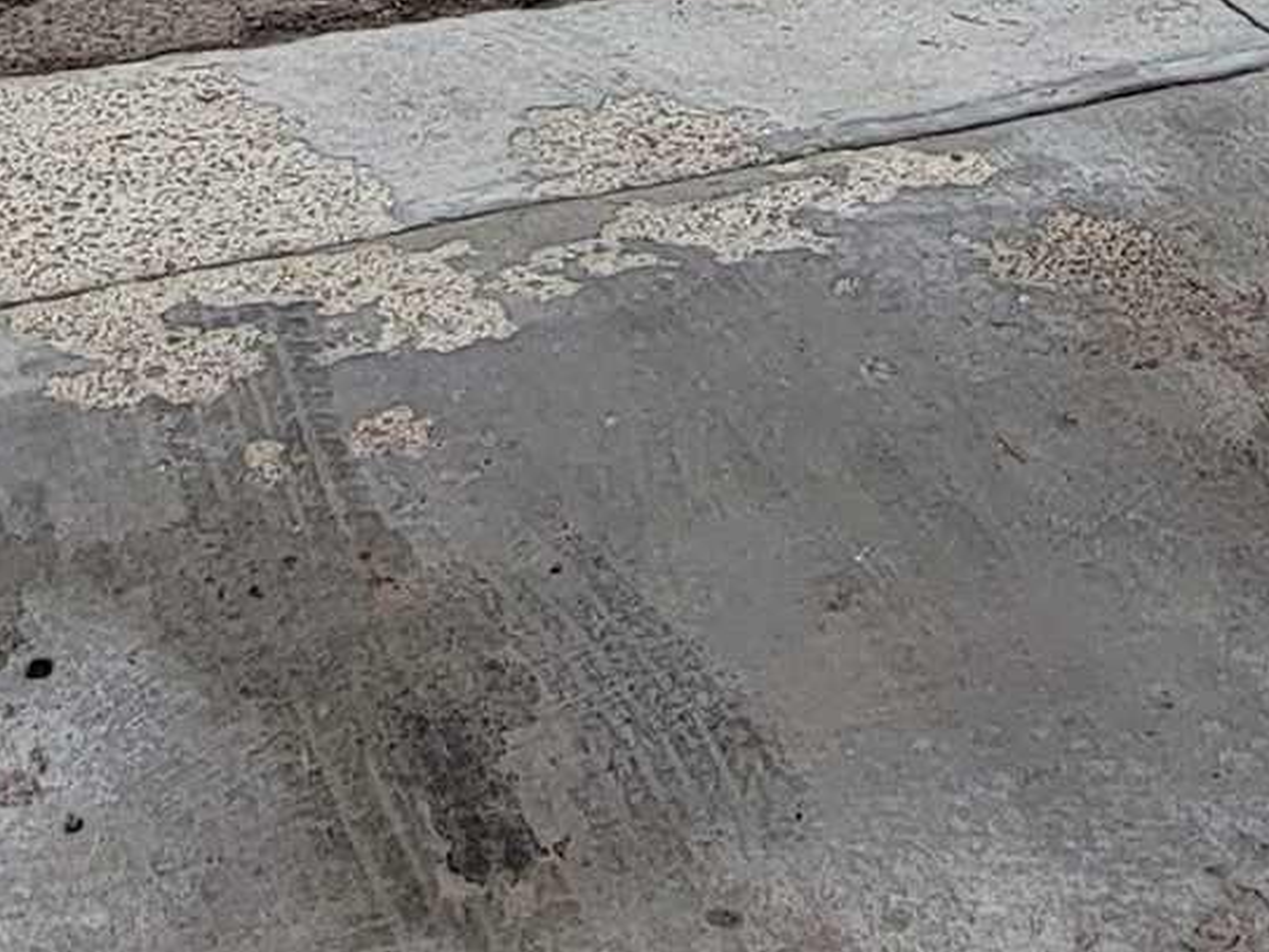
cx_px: 578
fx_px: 2713
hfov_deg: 26.3
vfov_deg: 14.6
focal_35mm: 74
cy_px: -1189
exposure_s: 1/474
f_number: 2.2
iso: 50
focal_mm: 2.2
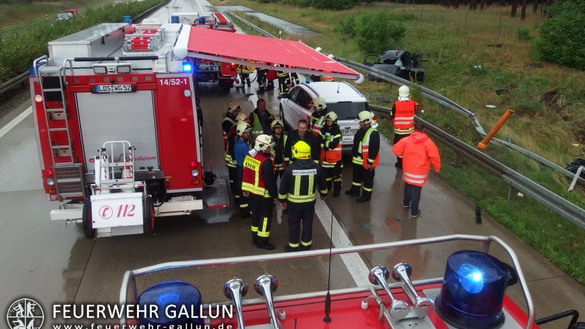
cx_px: 297
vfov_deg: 41.4
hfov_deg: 67.9
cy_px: 147
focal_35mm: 28
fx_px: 434
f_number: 2.8
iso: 100
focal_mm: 4.7
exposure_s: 1/250
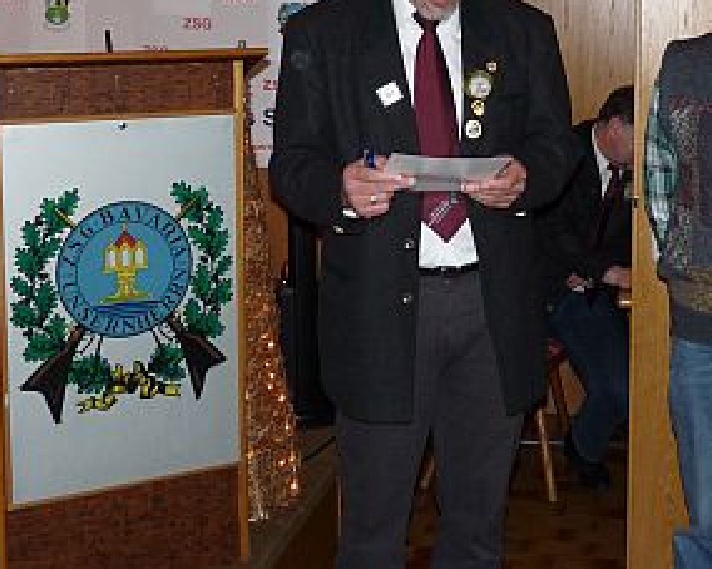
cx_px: 559
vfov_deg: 22.8
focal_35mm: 66
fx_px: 1390
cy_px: 118
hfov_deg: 28.2
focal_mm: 5.6
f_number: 3
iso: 160
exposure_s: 1/30
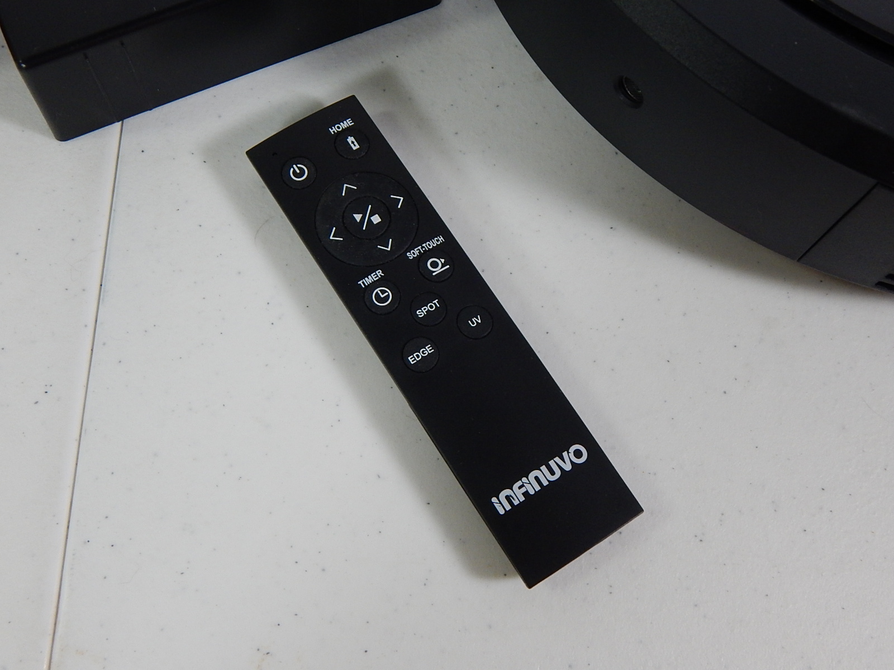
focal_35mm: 38
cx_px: 447
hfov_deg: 49.0
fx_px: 981
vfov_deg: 37.7
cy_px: 335
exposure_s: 1/160
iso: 400
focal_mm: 6.8
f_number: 3.4
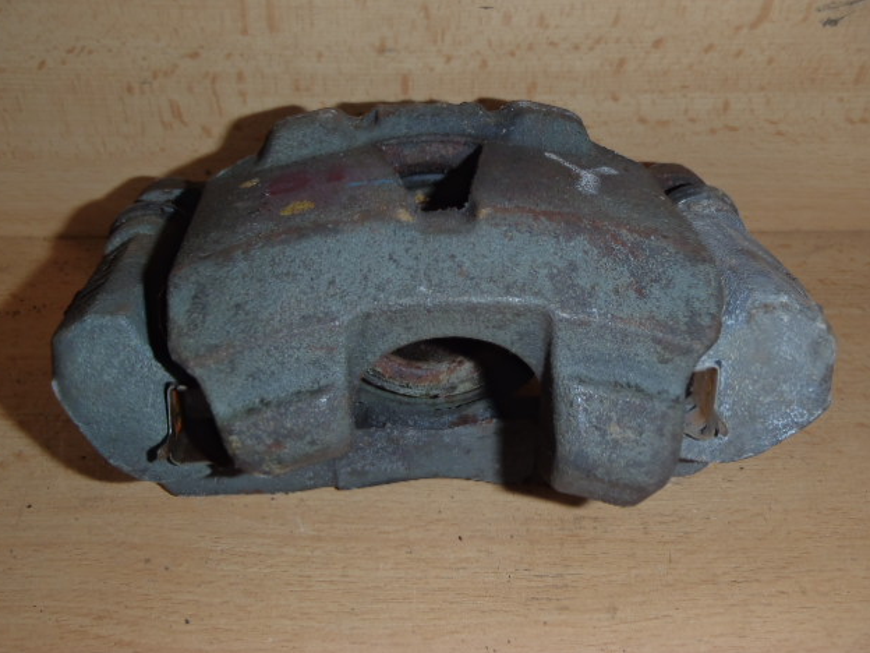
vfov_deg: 36.8
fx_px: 980
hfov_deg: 47.9
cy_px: 322
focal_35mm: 39
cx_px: 427
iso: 100
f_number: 4.6
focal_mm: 6.83
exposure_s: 1/40
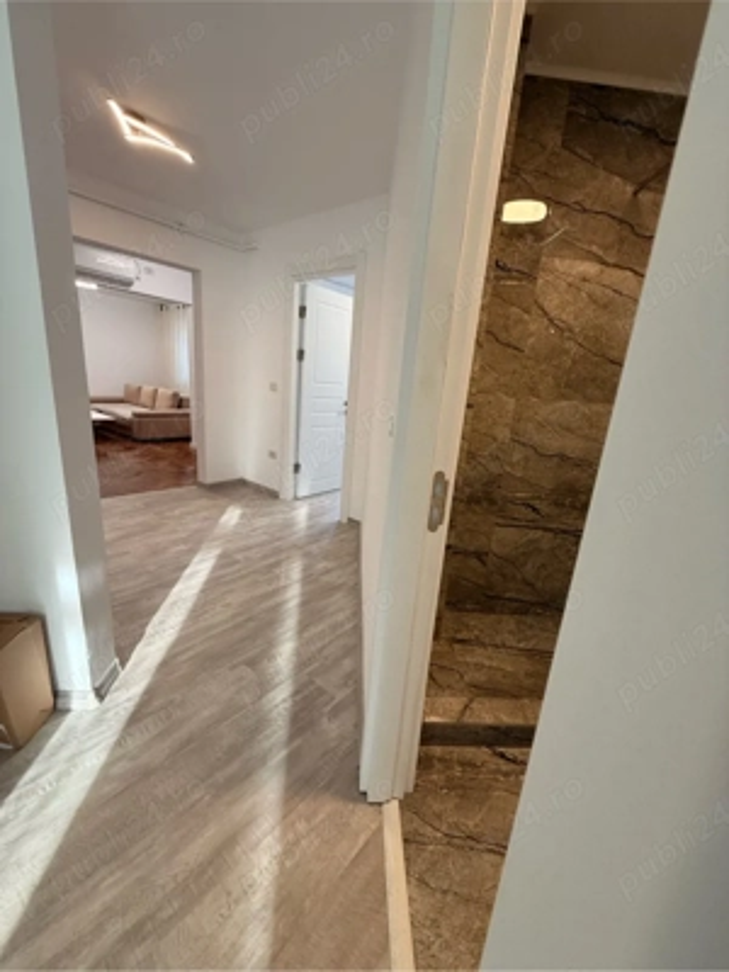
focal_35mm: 14
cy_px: 486
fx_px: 393
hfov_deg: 85.7
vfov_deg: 102.1
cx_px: 364
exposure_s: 1/100
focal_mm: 2.22
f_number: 2.2
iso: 160
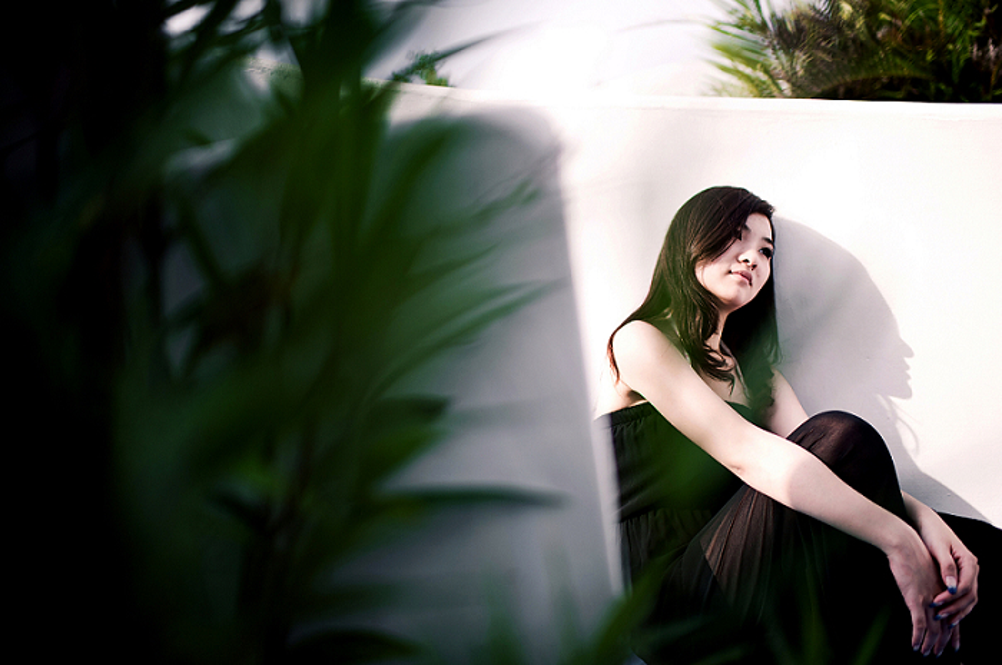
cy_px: 332
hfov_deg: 54.5
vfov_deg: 37.8
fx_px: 973
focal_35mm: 35
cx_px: 501
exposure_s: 1/6400
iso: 200
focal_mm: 35
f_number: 1.4
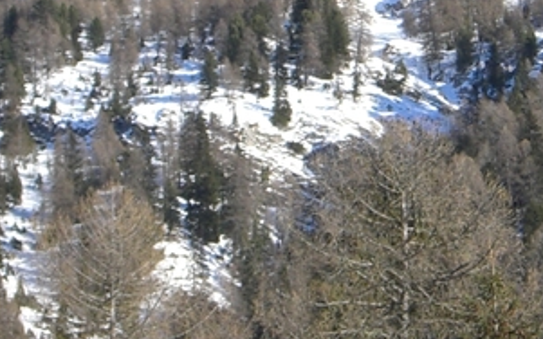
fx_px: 4217
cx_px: 660
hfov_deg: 7.3
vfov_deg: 4.6
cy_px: -81
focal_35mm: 285
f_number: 6.5
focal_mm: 12.8
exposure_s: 1/160
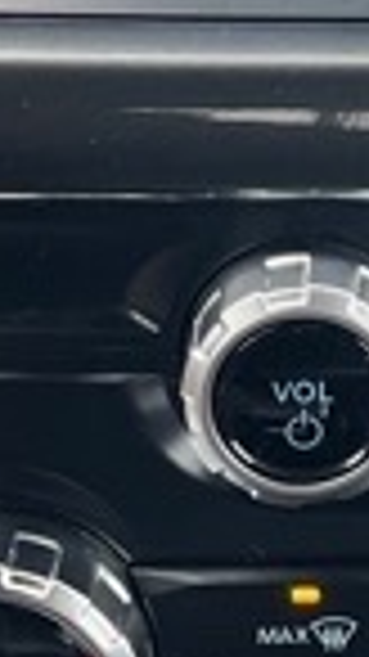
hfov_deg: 6.0
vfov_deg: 10.6
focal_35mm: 198
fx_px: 3448
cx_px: 774
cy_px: -252
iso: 64
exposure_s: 1/121
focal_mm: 5.1
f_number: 1.6
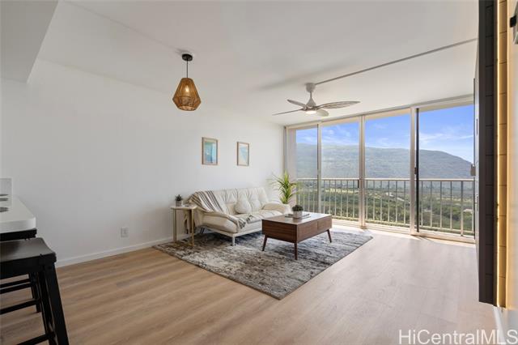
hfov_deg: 96.8
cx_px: 259
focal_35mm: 16
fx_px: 230
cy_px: 172
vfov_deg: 73.7
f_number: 8
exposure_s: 1/200
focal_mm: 16
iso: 200
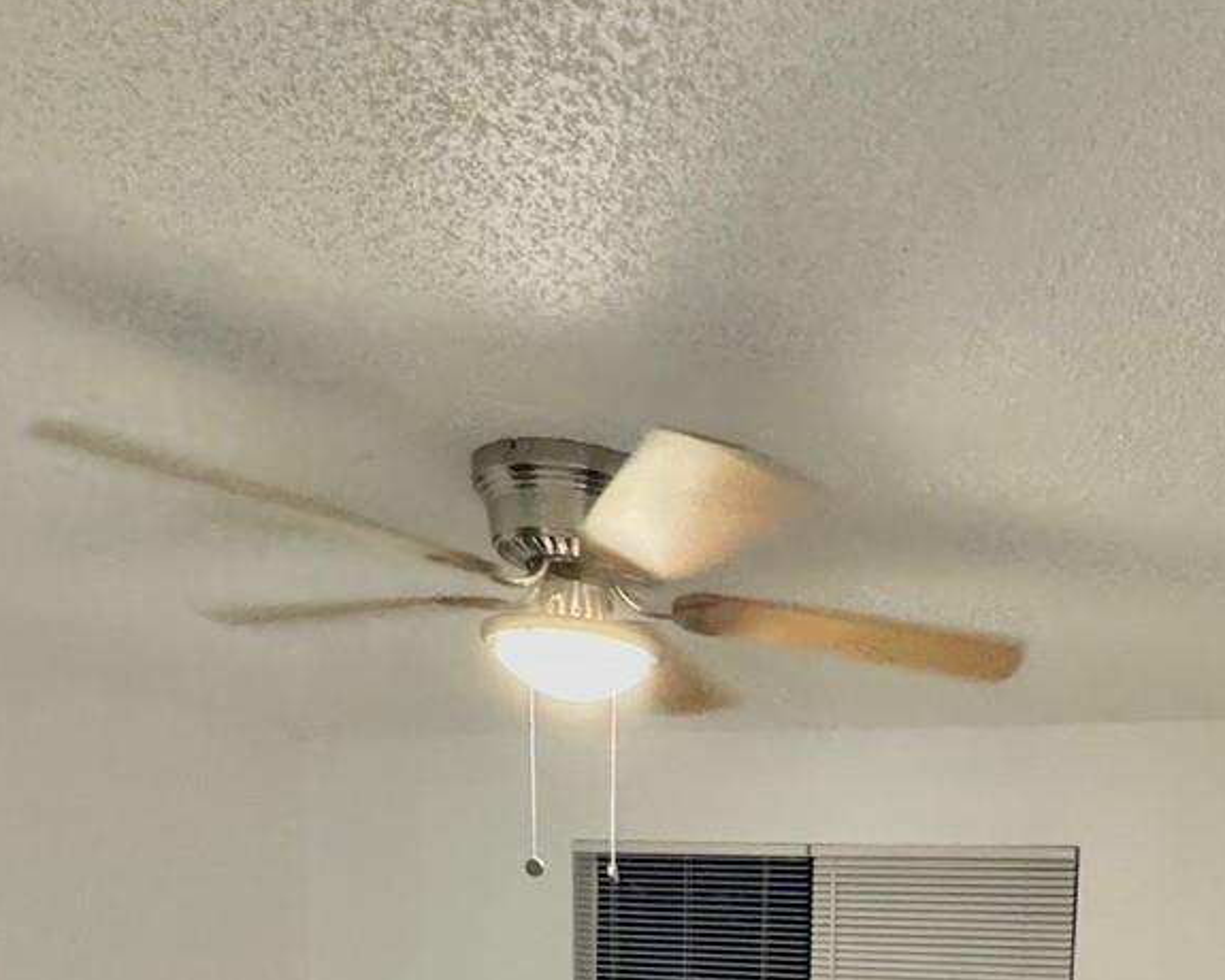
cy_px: 1182
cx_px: 995
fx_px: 1378
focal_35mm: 38
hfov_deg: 45.3
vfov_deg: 32.3
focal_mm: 2.22
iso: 640
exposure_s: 1/60
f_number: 2.2
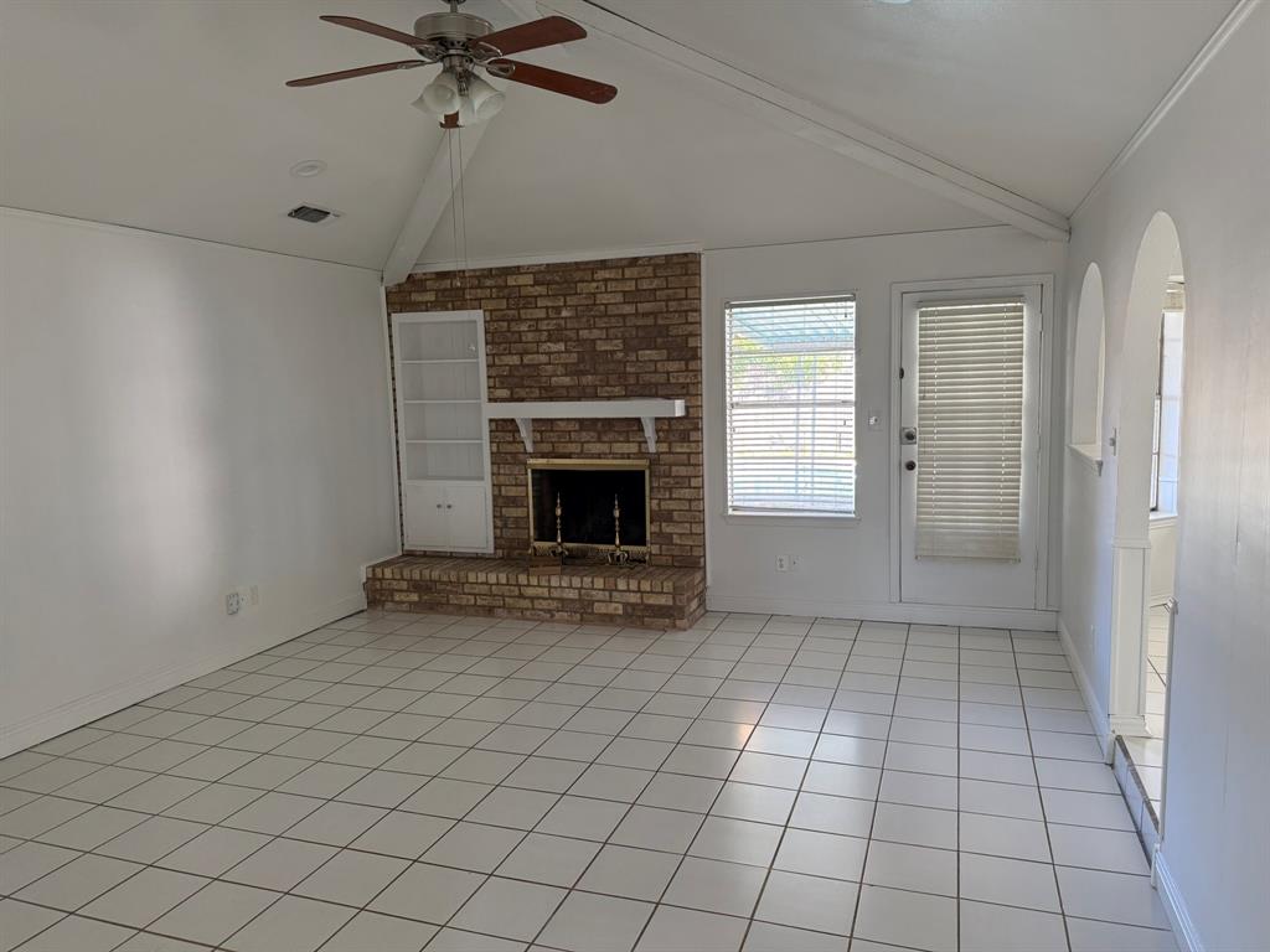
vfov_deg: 56.8
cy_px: 476
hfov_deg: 71.6
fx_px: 881
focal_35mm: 24
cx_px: 635
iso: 200
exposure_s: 1/92
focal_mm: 6.76
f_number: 1.78
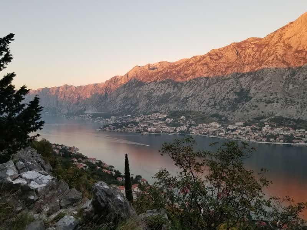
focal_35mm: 26
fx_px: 231
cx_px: 154
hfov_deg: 67.3
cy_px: 115
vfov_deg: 53.1
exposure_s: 1/132
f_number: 1.7
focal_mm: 4.25
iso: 50
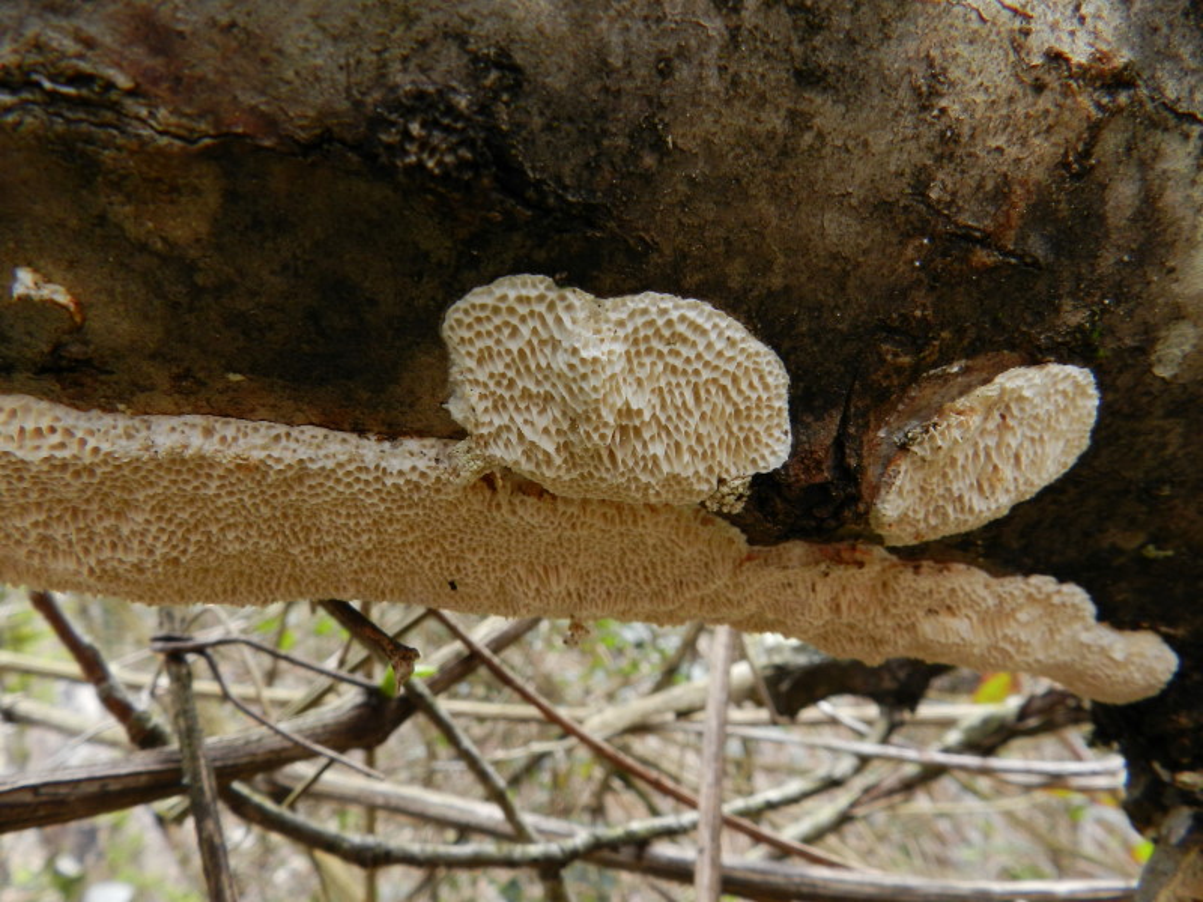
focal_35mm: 23
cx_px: 602
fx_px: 799
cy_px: 451
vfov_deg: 58.9
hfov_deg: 73.9
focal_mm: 4
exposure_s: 1/25
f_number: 4.5
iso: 160
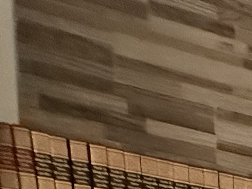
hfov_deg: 13.4
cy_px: 552
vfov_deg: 11.2
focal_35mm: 89
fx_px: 648
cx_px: 655
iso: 1000
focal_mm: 2.22
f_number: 2.2
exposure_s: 1/60
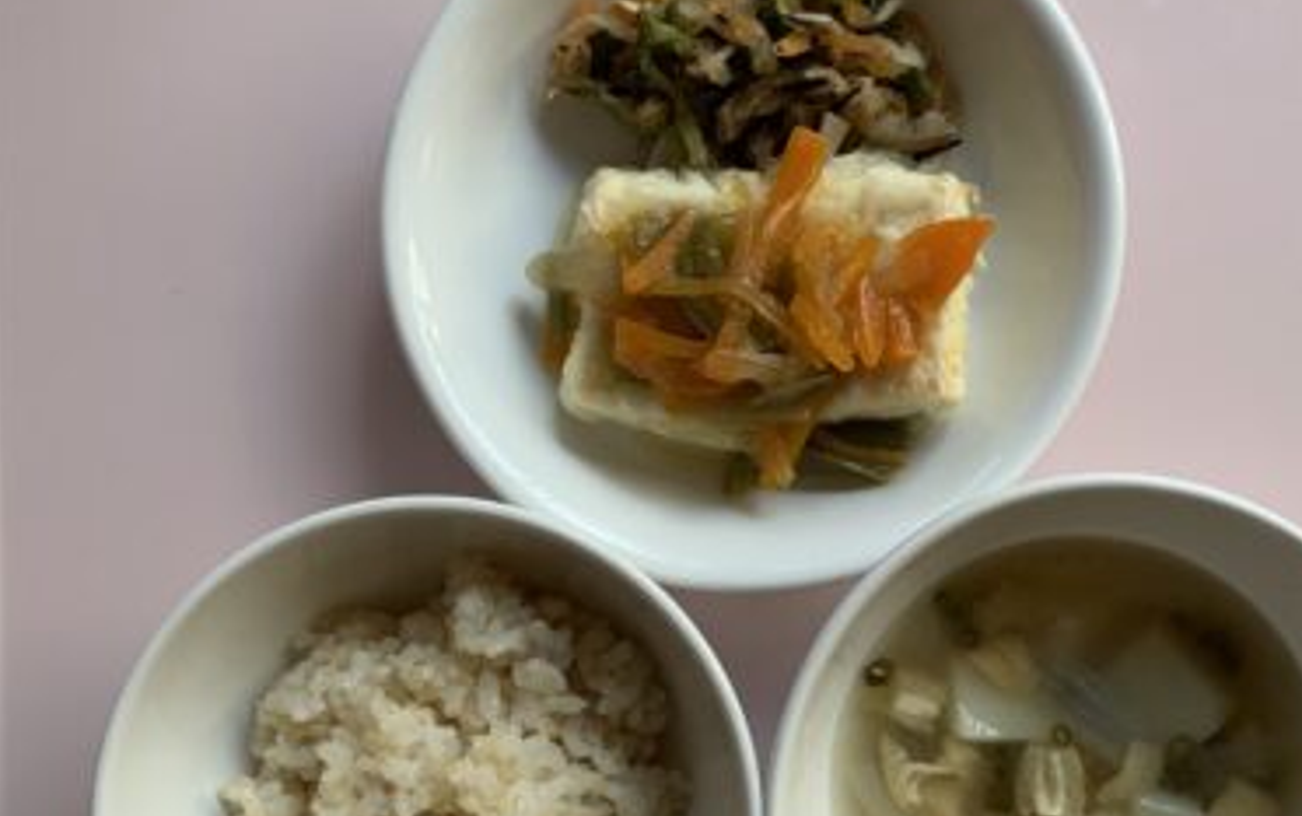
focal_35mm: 37
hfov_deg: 52.5
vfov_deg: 34.3
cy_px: 503
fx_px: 1314
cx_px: 756
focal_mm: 4.25
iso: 64
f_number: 1.8
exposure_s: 1/121
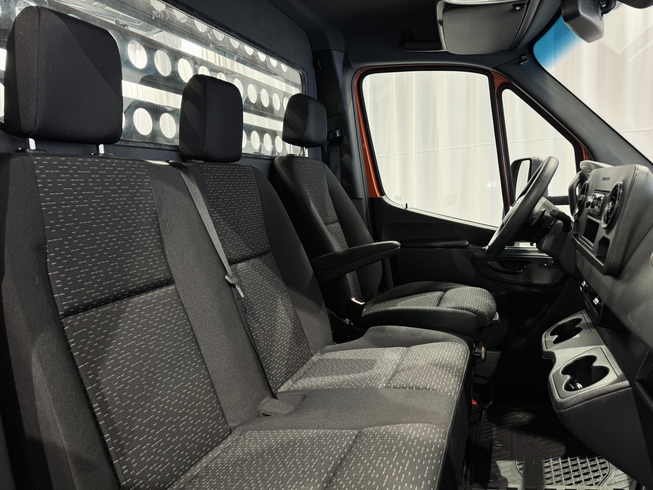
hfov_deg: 71.6
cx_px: 326
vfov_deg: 56.8
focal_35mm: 24
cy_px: 245
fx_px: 453
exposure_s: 1/50
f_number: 1.78
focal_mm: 6.76
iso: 100
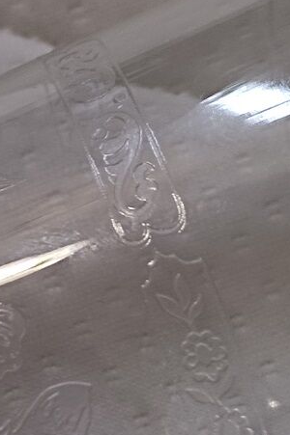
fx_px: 581
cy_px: 380
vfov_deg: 38.7
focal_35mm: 48
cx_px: 3
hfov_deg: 26.6
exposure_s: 1/33
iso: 423
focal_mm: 4.74
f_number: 1.79
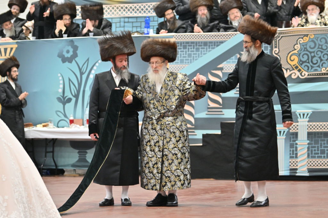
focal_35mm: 157
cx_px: 164
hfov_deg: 13.1
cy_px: 109
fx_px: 1430
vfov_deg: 8.7
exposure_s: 1/200
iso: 800
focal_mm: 105
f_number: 2.8
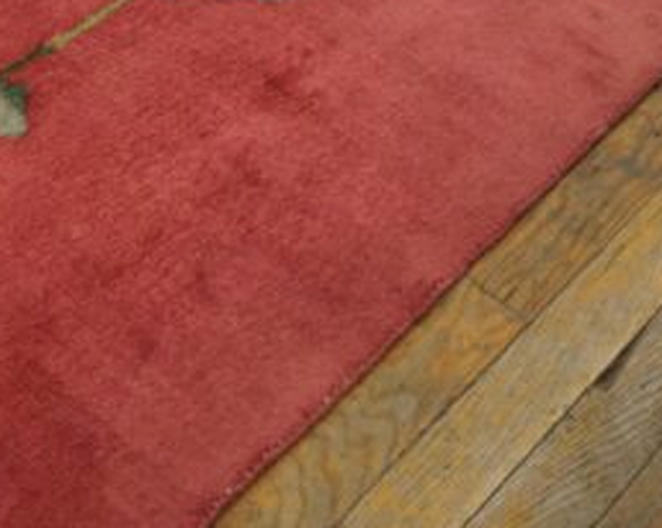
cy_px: 238
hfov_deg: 25.7
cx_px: -41
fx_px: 1352
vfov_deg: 22.1
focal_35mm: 69
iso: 640
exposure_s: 1/60
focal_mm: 21
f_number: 4
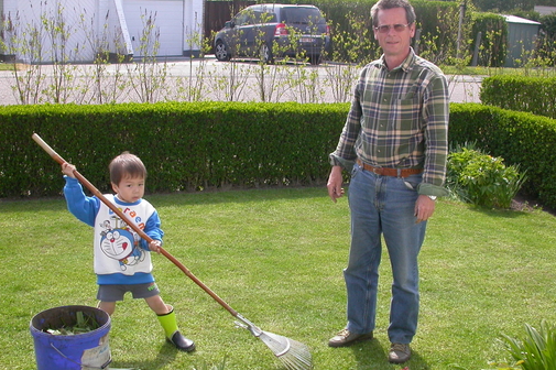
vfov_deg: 28.6
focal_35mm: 47
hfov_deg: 41.9
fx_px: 725
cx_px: 270
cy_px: 203
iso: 100
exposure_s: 1/189
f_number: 6
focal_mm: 7.85
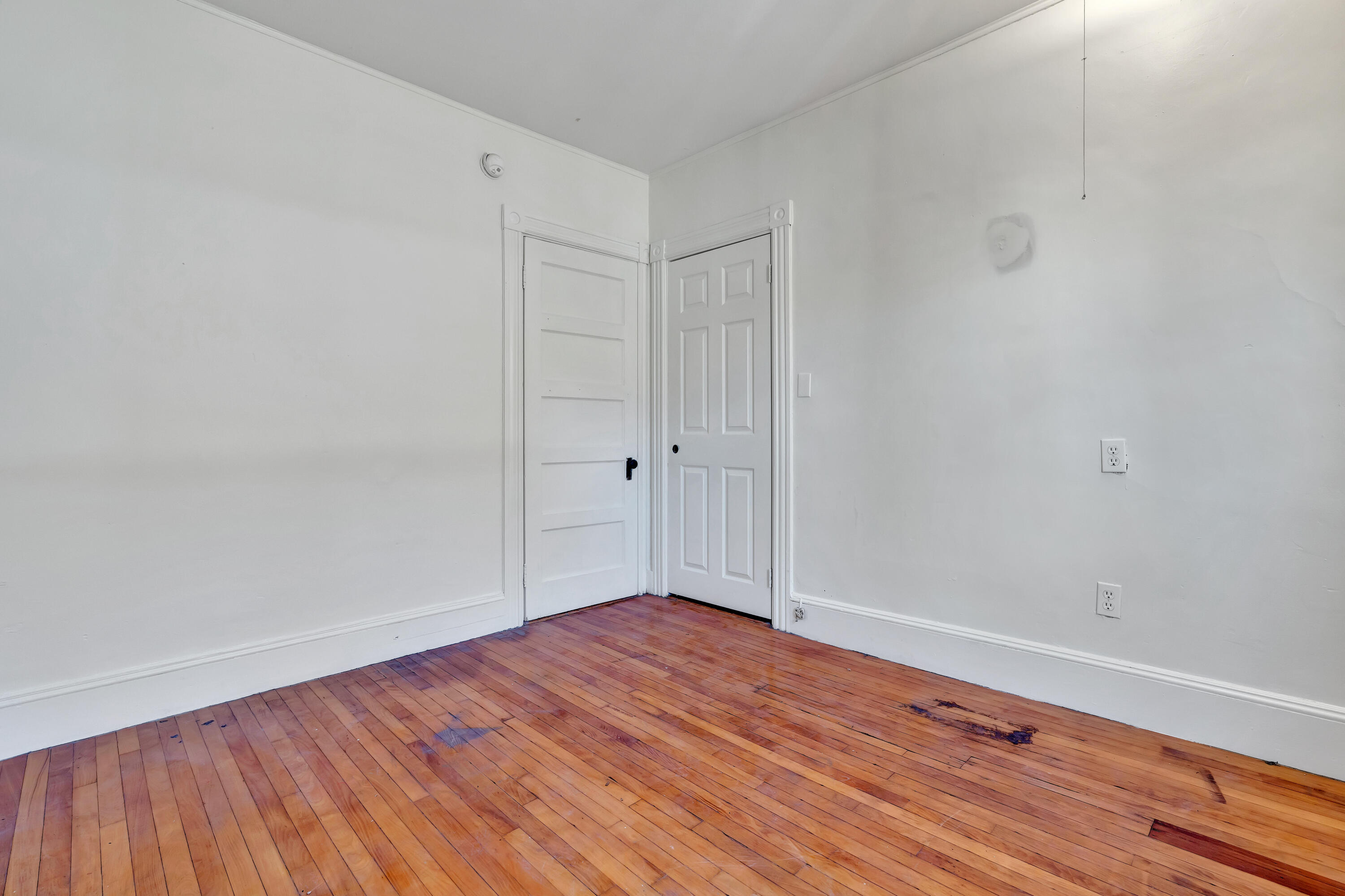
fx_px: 598
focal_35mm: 16
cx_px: 672
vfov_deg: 73.7
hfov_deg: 96.7
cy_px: 448
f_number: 8
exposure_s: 1/10
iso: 800
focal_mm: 16
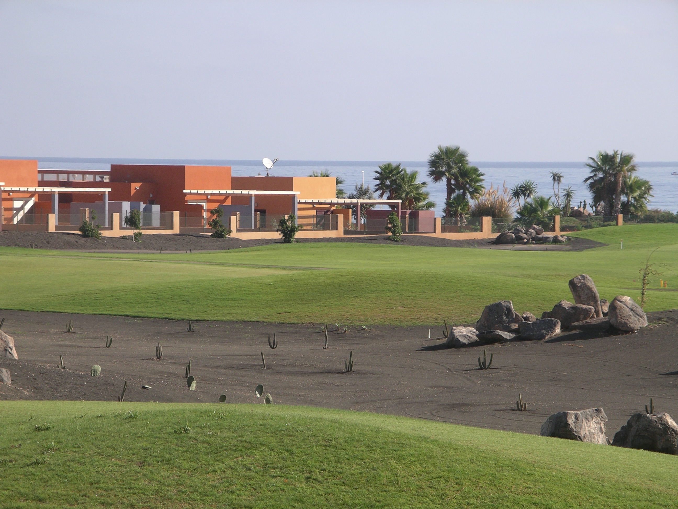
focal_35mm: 187
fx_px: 3663
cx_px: 339
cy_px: 254
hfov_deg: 10.6
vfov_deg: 7.9
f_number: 5
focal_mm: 39
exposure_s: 1/400
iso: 64
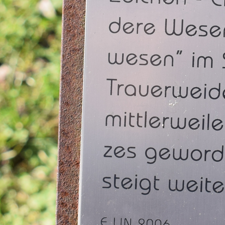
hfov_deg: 7.8
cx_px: 213
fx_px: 1640
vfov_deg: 7.8
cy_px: 80
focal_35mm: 223
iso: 360
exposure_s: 1/250
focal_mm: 34
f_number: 8
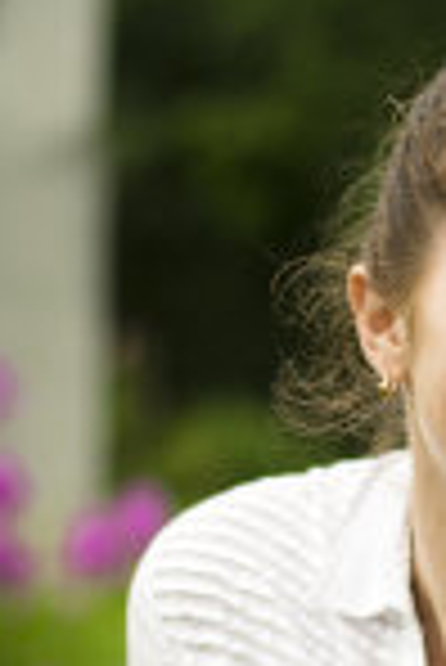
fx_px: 3652
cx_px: 565
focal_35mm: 197
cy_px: 610
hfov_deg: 6.9
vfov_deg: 10.4
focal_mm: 50
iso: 100
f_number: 2
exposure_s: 1/1000
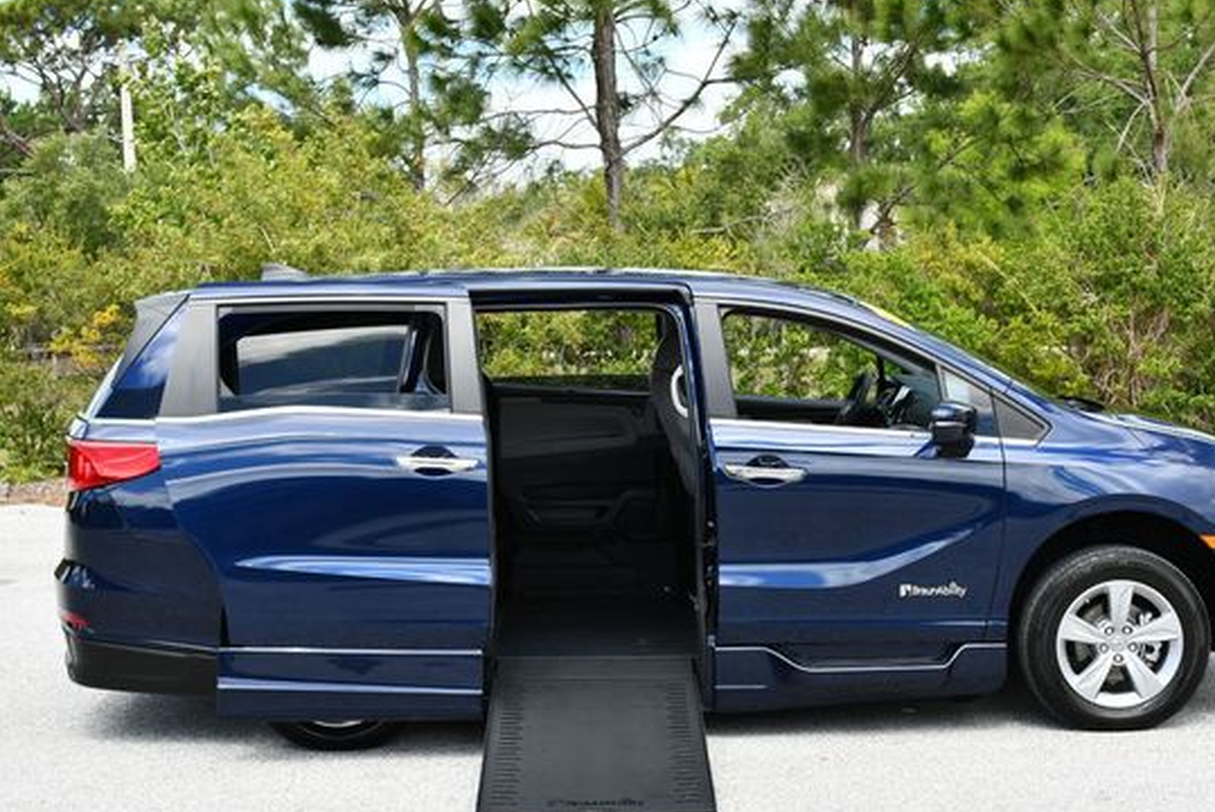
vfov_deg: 23.8
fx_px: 1925
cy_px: 453
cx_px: 667
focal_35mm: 57
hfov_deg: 35.0
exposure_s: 1/250
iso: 200
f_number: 7.1
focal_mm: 24
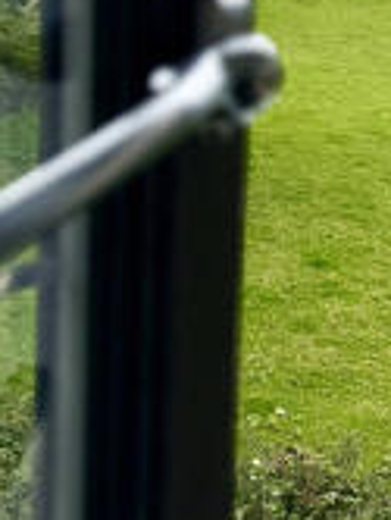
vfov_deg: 27.8
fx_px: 946
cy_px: -64
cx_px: 510
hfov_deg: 21.2
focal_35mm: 63
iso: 80
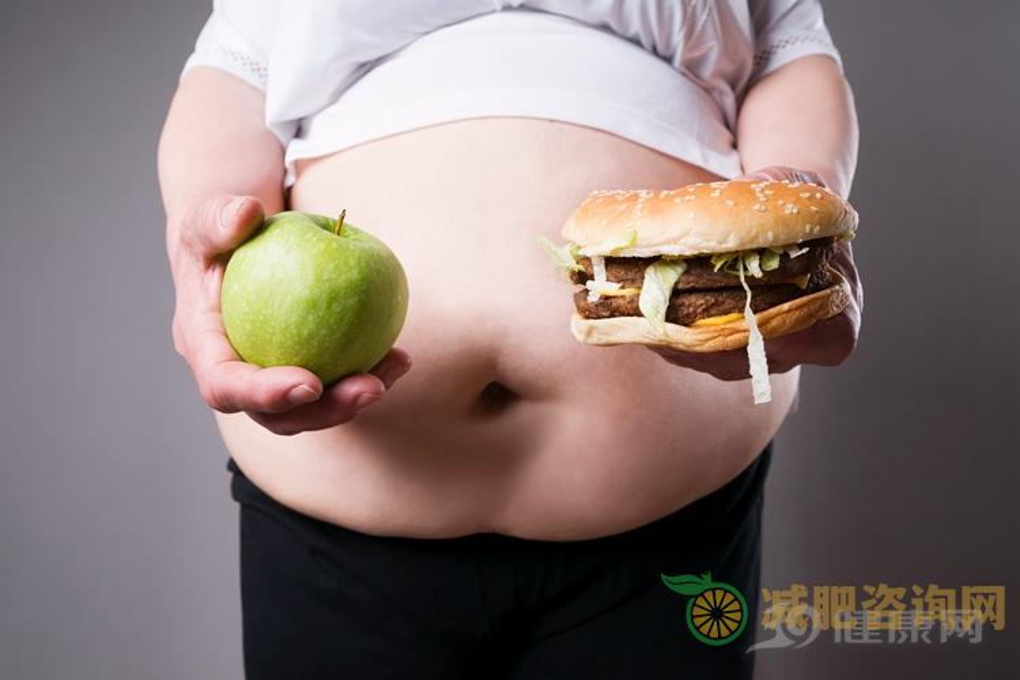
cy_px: 340
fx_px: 793
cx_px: 510
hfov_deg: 65.5
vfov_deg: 46.4
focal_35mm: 28
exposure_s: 1/100
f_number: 8
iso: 200
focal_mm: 28
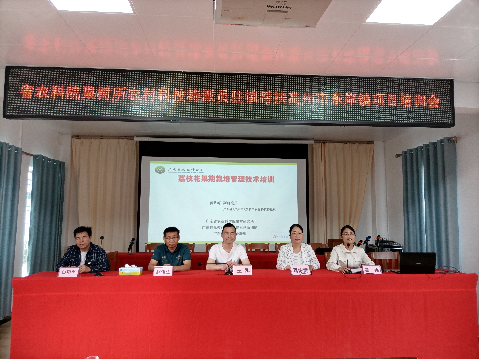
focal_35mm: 26
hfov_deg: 67.3
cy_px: 180
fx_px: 360
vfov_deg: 53.1
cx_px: 240
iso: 610
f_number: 1.8
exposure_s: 1/100
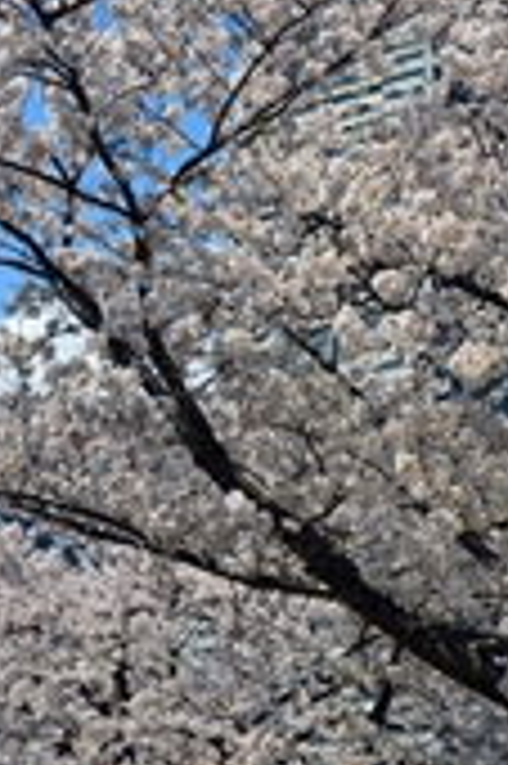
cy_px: 400
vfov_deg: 18.1
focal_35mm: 113
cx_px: 407
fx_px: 2397
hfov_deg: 12.1
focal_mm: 48
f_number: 13
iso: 400
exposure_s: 1/640
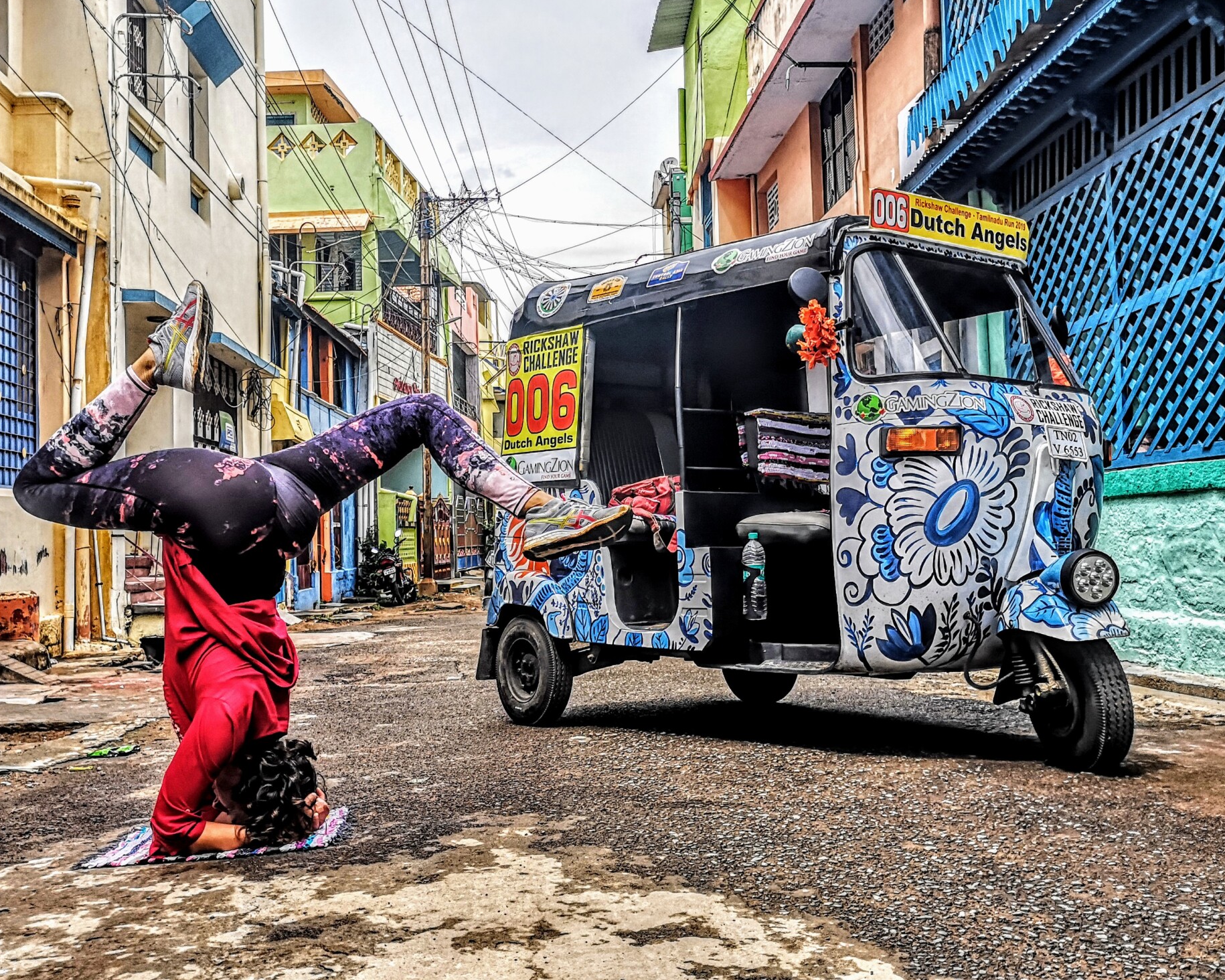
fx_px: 1305
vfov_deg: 41.1
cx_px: 617
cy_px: 462
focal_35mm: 36
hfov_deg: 50.3
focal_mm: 3.95
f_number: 1.8
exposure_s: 1/1565
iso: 50
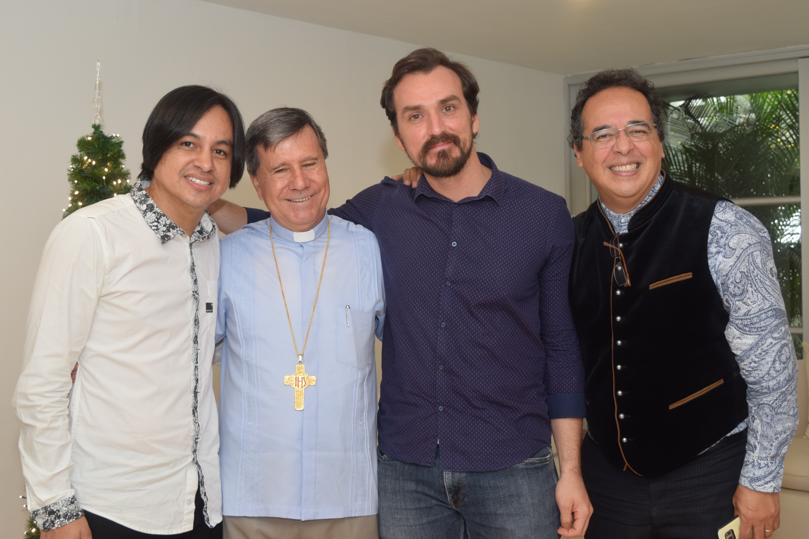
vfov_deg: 28.1
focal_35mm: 48
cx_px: 404
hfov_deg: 41.1
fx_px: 1079
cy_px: 270
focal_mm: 32
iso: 800
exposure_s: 1/125
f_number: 6.3
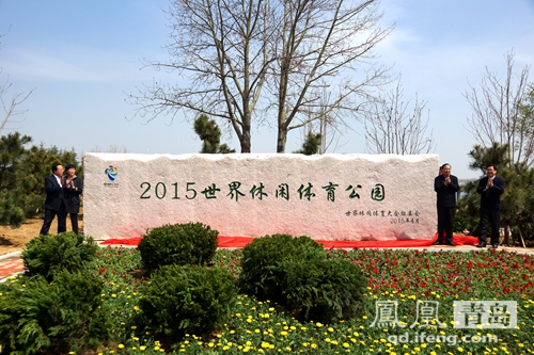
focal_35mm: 33
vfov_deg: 39.9
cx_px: 267
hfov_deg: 57.2
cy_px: 178
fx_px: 489
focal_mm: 22
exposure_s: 1/1000
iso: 100
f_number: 6.3
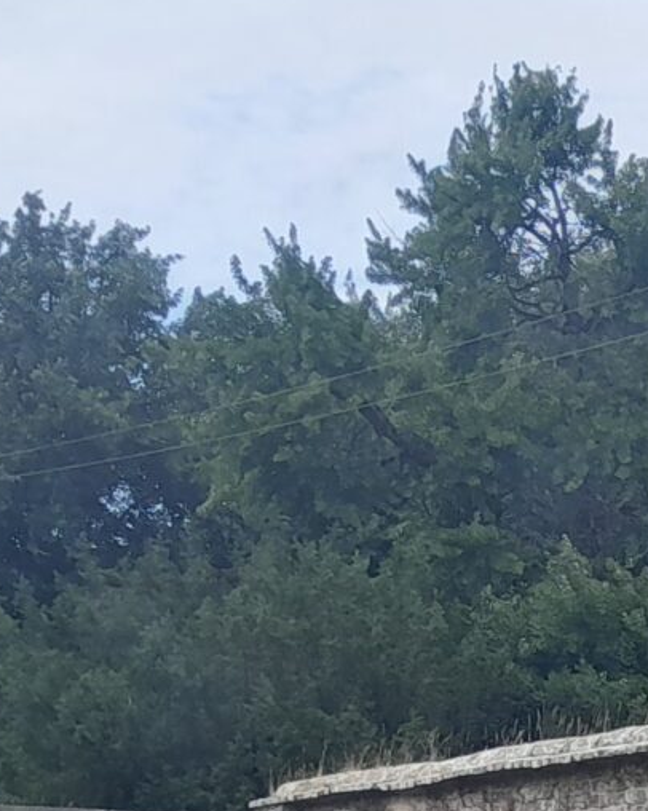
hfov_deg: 10.2
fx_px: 3070
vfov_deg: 14.2
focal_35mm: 128
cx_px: 1661
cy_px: 1178
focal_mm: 3.98
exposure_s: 1/318
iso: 40
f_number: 1.8
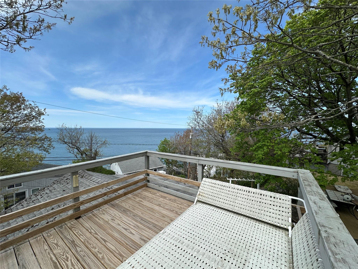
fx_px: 145
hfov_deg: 102.1
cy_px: 134
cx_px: 179
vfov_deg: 85.7
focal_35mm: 14
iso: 50
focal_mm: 2.22
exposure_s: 1/2564
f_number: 2.2
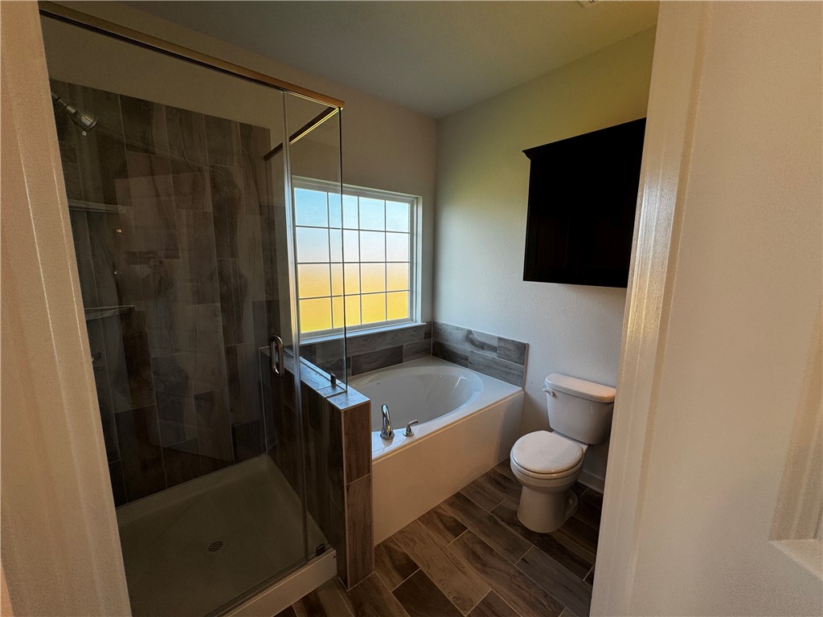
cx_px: 412
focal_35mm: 14
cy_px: 308
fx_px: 333
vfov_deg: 85.7
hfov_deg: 102.1
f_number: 2.2
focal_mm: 2.22
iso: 40
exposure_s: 1/157
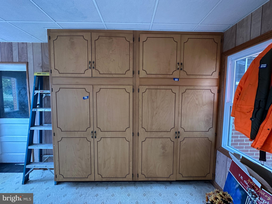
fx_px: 110
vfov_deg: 85.7
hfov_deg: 102.1
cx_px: 136
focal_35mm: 14
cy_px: 102
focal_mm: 2.22
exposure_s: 1/60
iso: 320
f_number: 2.2
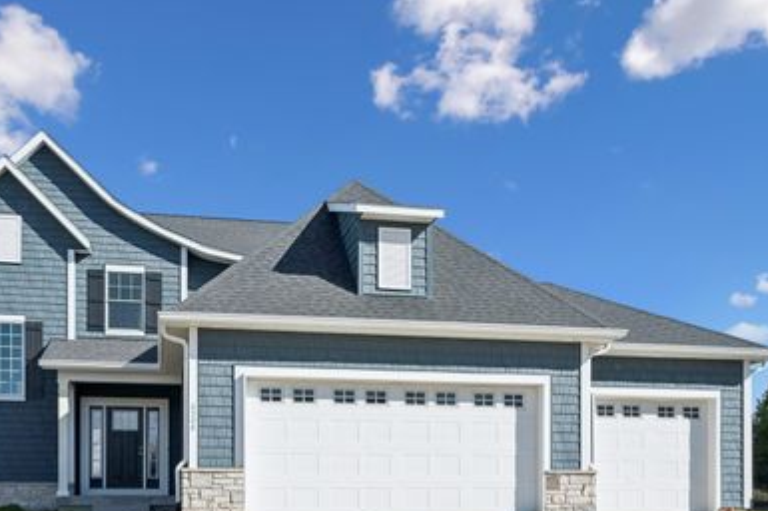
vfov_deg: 34.1
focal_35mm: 39
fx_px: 831
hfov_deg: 49.5
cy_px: 296
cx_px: 349
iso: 320
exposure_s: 1/1000
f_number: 9
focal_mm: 30
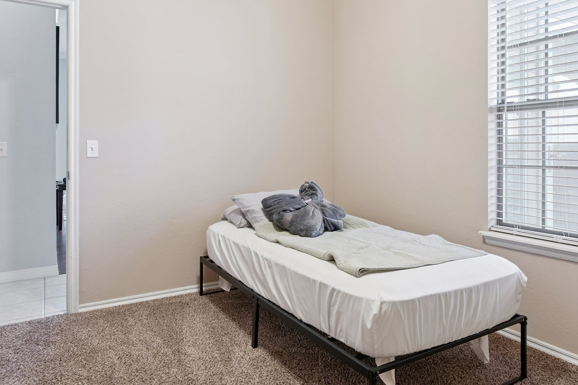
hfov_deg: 71.5
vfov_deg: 51.1
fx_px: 401
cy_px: 161
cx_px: 291
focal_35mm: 25
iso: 200
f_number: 7.1
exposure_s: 1/5
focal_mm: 16
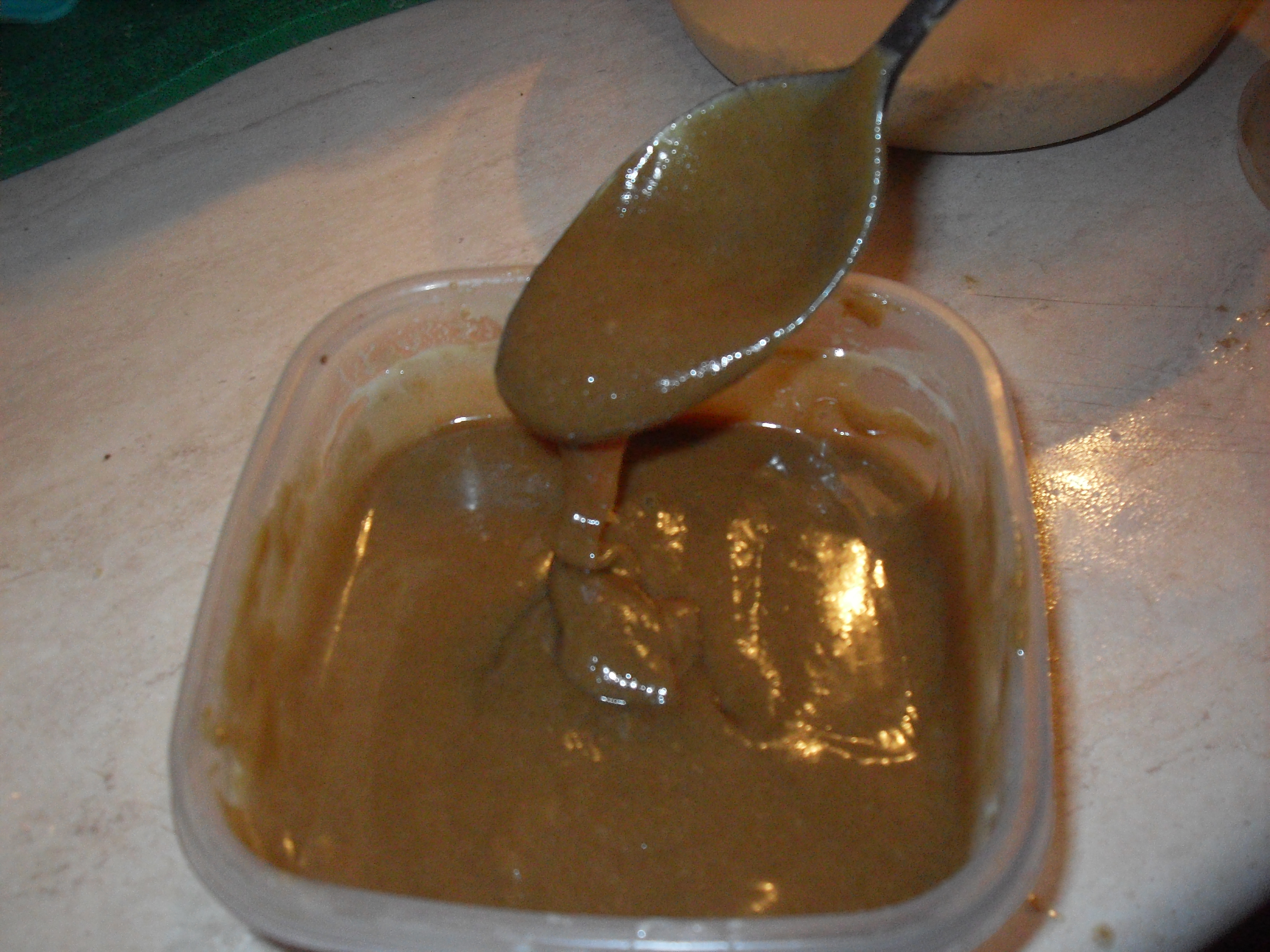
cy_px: 476
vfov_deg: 38.7
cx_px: 635
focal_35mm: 37
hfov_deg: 50.1
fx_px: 1357
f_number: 2.8
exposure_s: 1/15
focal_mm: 6.3
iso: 200
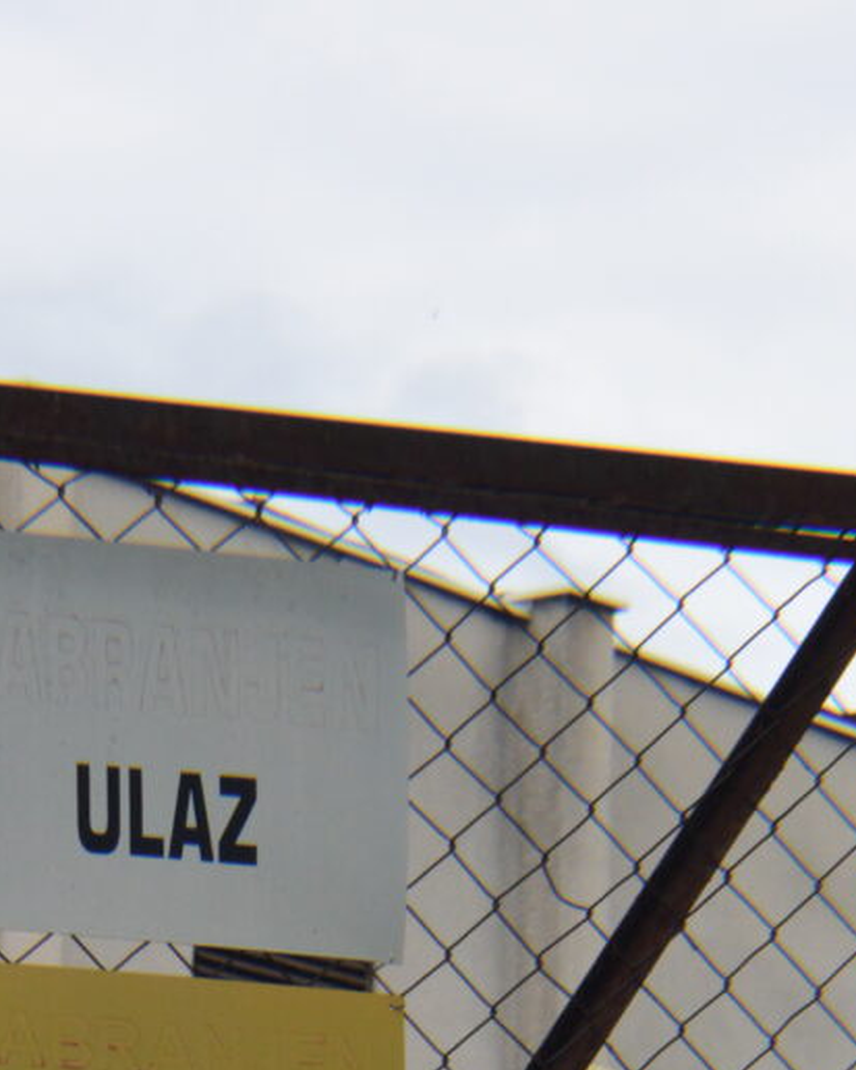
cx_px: 207
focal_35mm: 142
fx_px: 4496
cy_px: 1354
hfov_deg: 10.9
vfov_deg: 13.1
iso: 800
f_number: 11
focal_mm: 38
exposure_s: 1/500
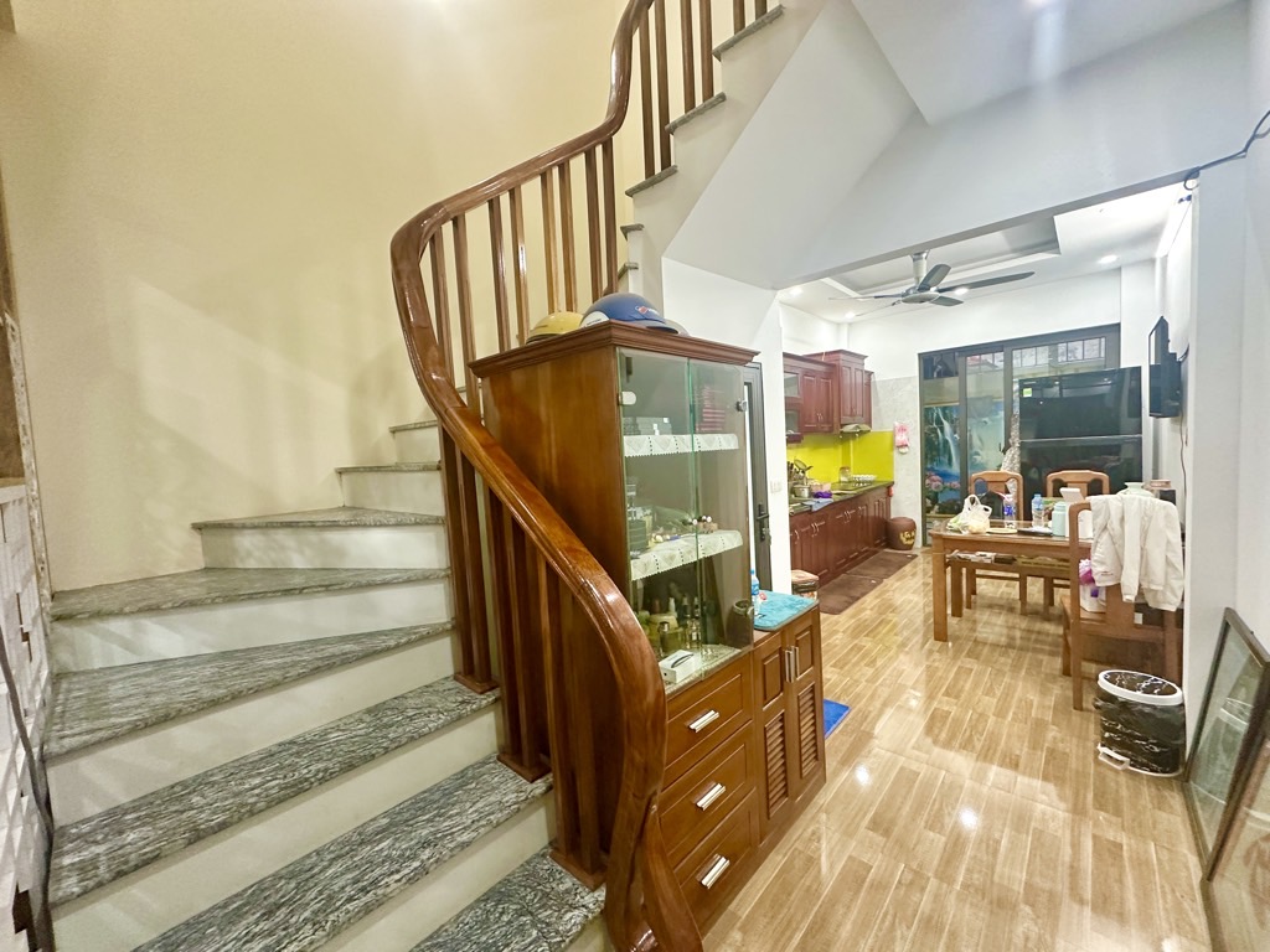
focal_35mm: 14
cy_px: 476
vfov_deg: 85.7
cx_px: 635
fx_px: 514
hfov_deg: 102.1
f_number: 2.2
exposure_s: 1/50
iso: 400
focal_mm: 2.22
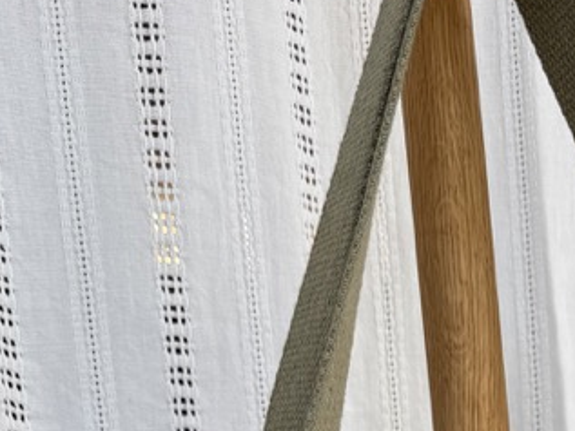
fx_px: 1612
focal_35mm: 97
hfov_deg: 20.0
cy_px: 1016
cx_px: 479
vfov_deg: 12.3
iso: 80
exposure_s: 1/522
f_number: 1.78
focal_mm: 6.76
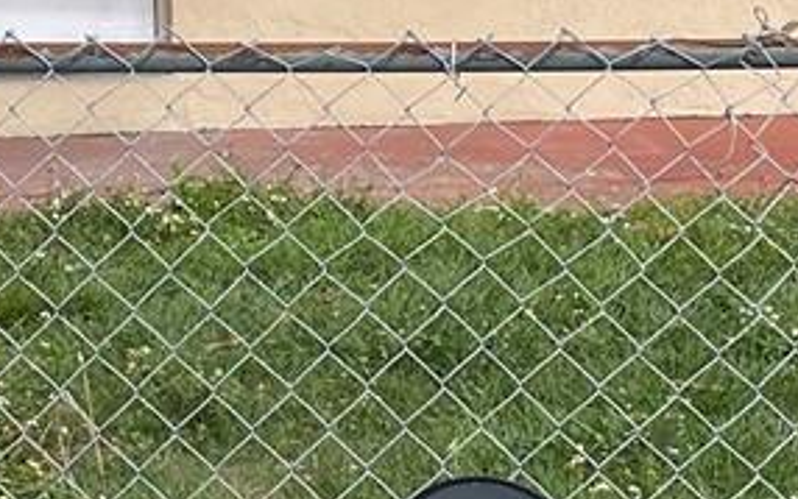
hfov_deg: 14.1
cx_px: 229
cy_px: 176
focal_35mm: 148
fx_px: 3220
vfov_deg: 8.9
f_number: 1.6
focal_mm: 5.1
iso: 32
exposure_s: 1/3344
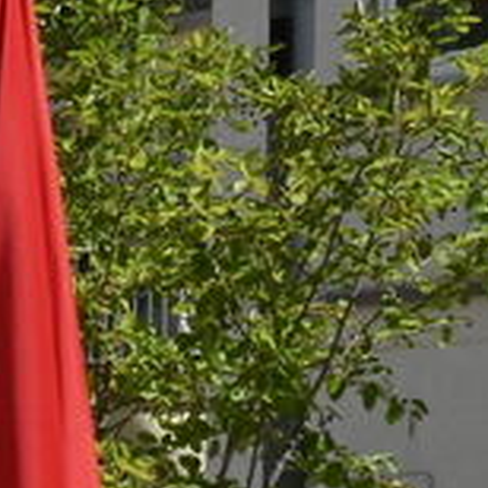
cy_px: 955
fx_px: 5806
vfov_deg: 4.7
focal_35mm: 364
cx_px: -1065
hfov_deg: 4.6
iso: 900
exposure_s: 1/320
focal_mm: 55
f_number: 22
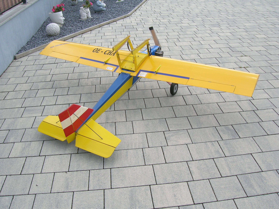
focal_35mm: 34
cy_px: 104
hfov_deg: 54.0
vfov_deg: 41.8
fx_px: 274
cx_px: 140
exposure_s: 1/228
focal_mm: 5.7
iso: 50
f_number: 4.9
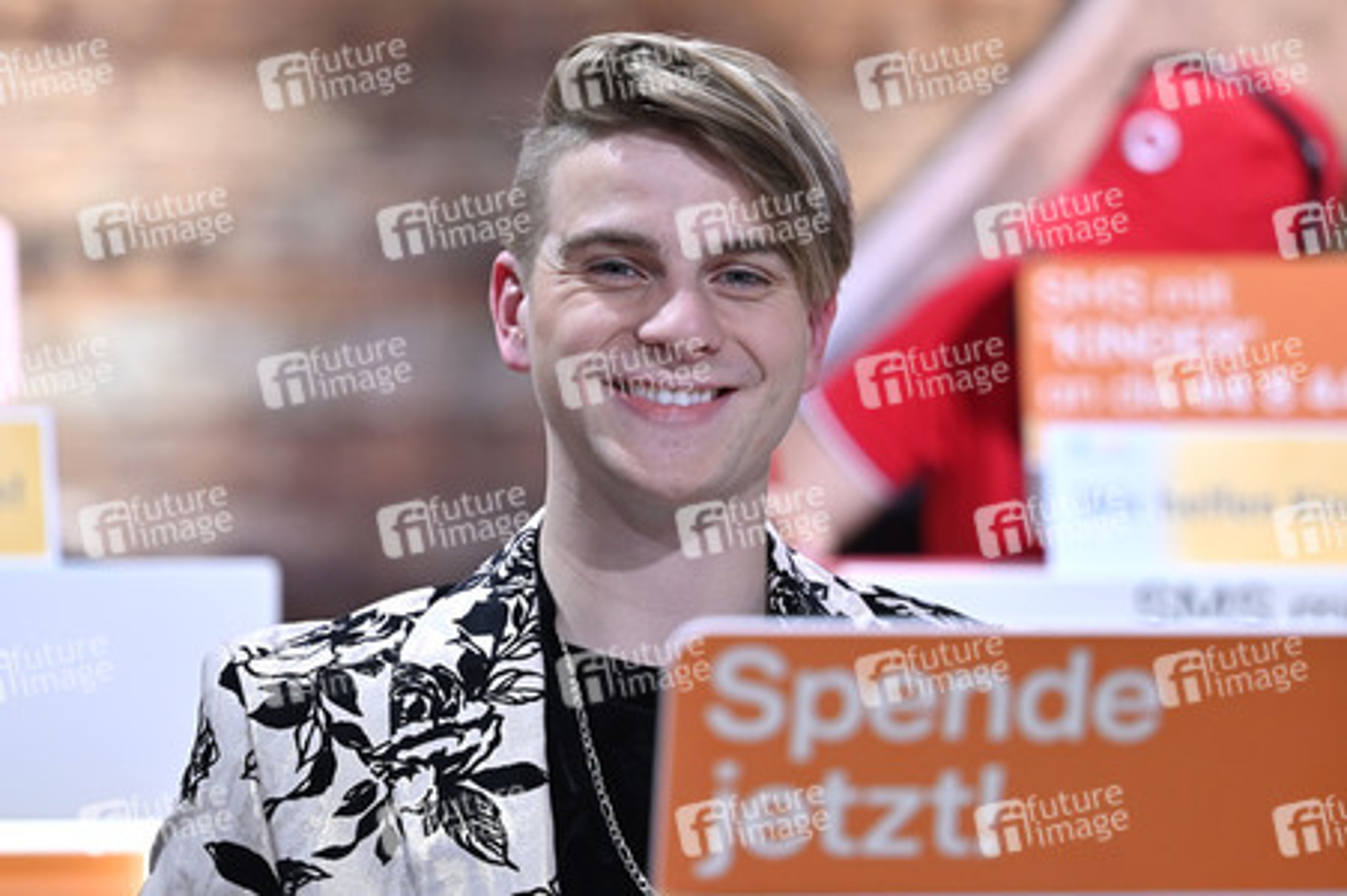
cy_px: 448
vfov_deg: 9.8
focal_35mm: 140
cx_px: 674
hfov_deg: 14.7
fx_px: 5234
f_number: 2.8
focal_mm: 140
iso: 1000
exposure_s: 1/320
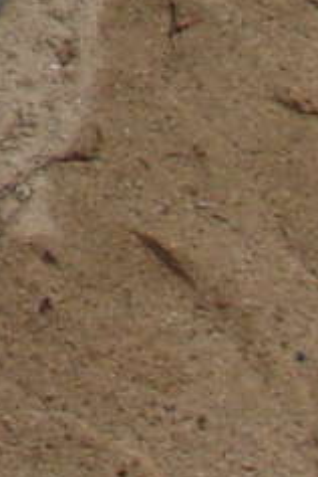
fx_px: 3219
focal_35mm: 243
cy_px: -992
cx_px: -725
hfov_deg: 5.3
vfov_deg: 7.4
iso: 80
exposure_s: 1/250
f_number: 3
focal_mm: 4.9
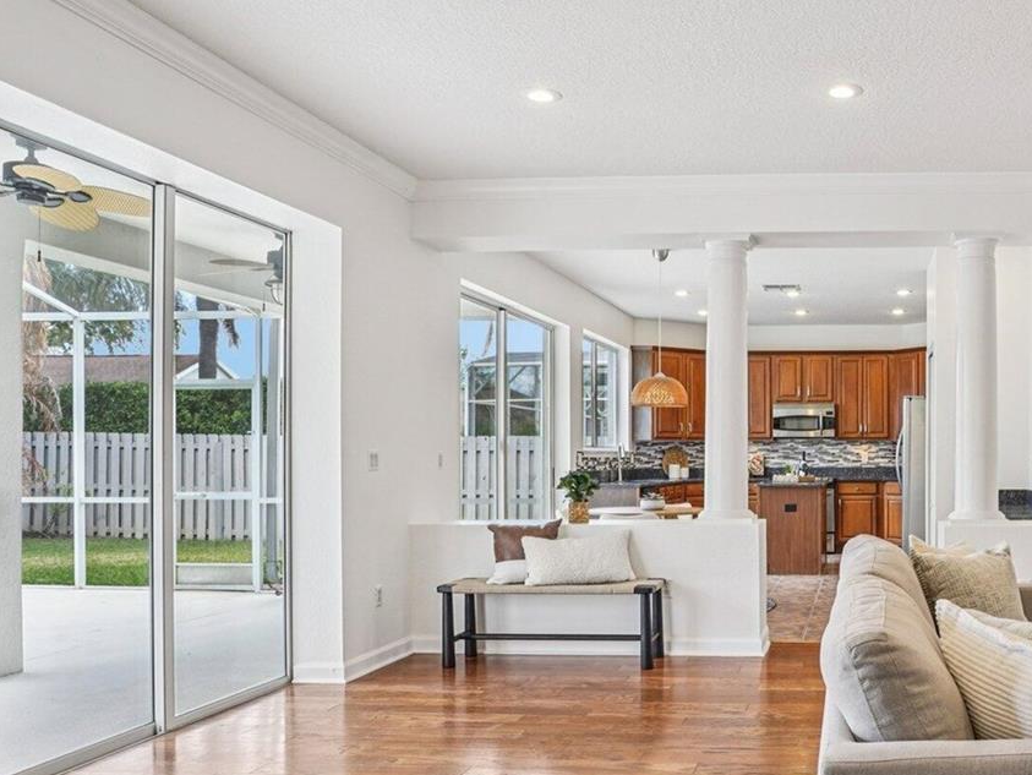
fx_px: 925
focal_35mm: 31
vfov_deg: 45.3
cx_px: 839
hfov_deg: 54.0
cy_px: 447
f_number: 9
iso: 400
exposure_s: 1/15
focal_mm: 17
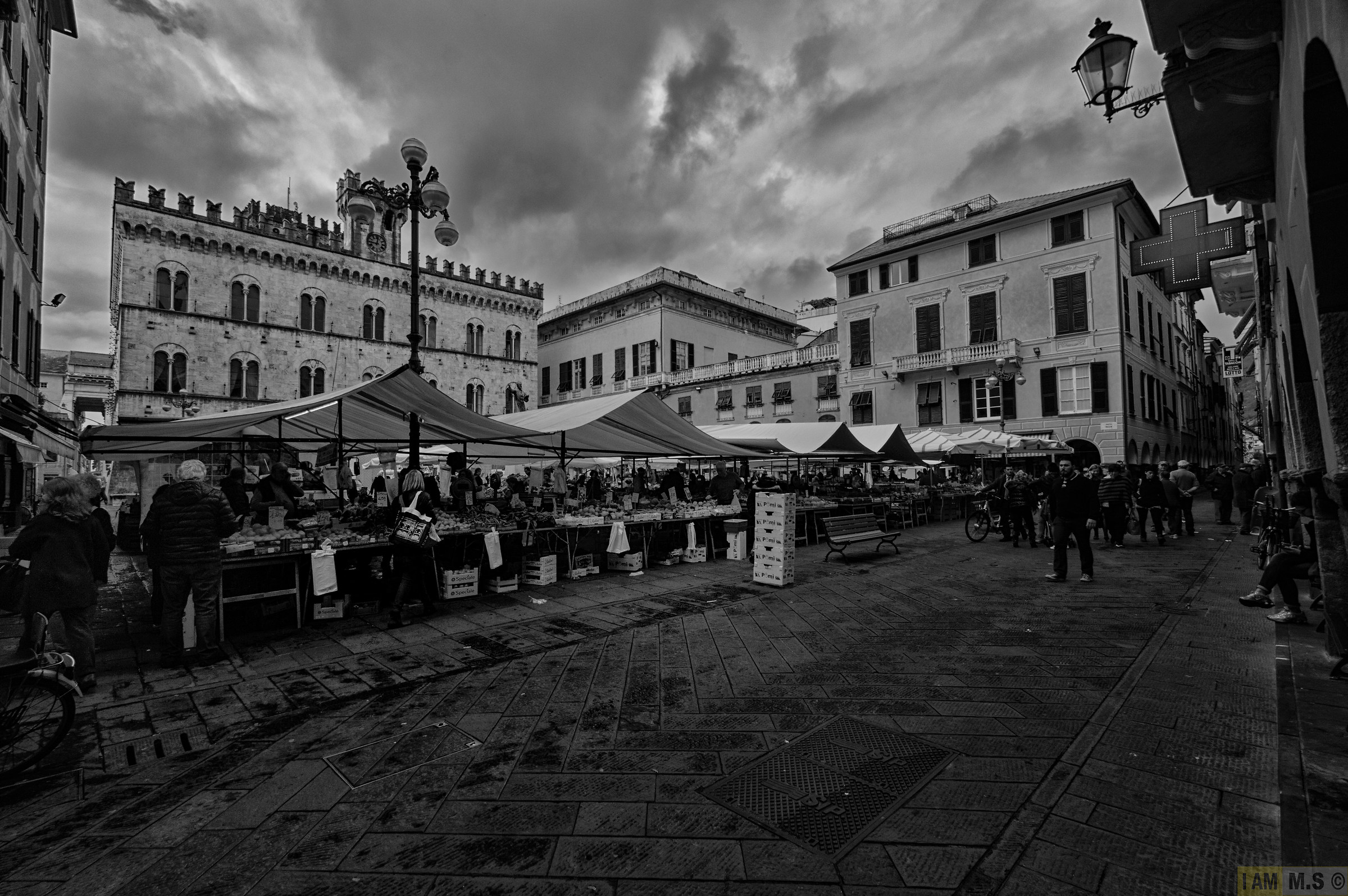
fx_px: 561
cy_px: 448
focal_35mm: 15
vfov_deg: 77.2
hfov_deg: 100.4
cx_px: 674
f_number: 10
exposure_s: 1/160
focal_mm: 10
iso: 200
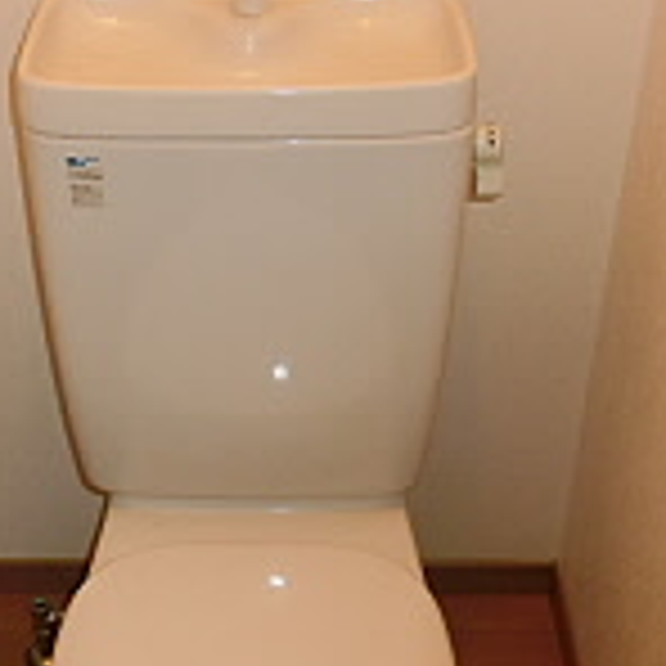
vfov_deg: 25.9
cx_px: 245
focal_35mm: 66
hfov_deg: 26.0
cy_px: 475
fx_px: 1437
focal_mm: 5.4
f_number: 2.8
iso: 400
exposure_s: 1/60
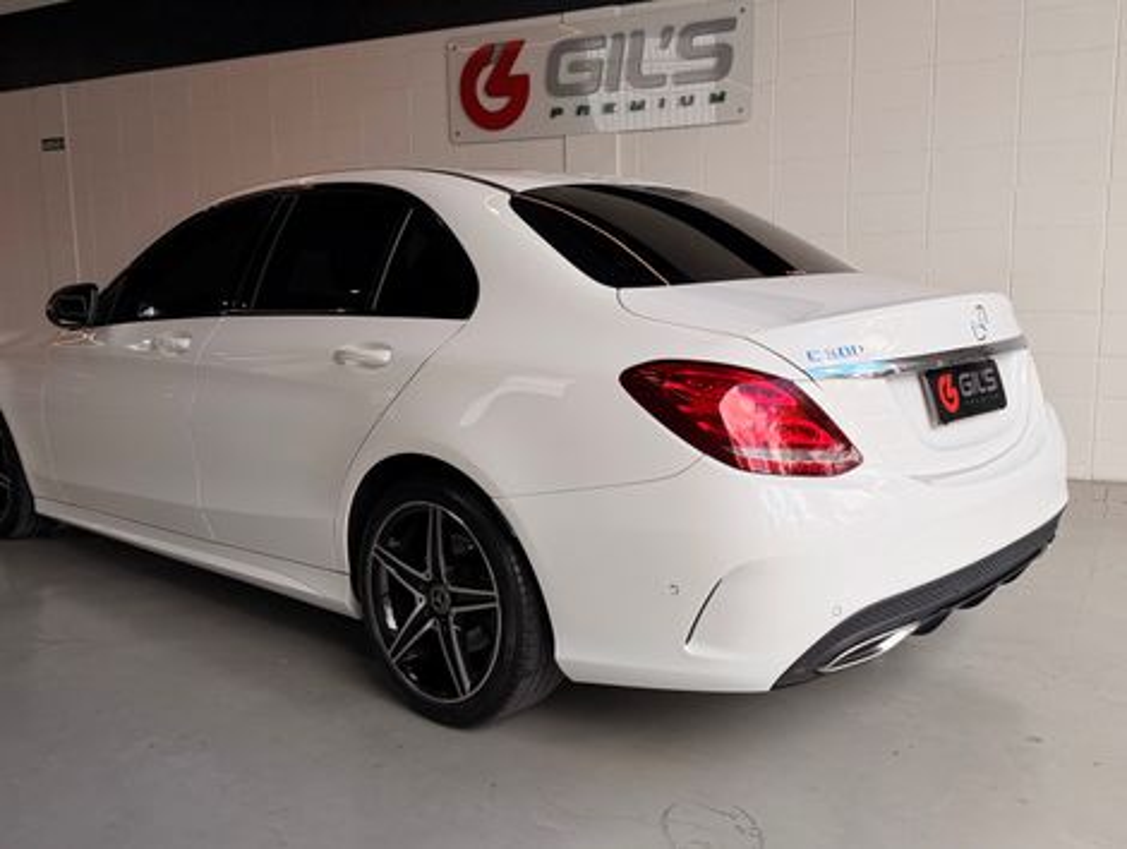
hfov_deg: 71.5
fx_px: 783
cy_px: 424
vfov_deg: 56.9
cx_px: 564
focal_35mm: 24
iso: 80
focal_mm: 6.76
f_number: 1.78
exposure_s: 1/1689
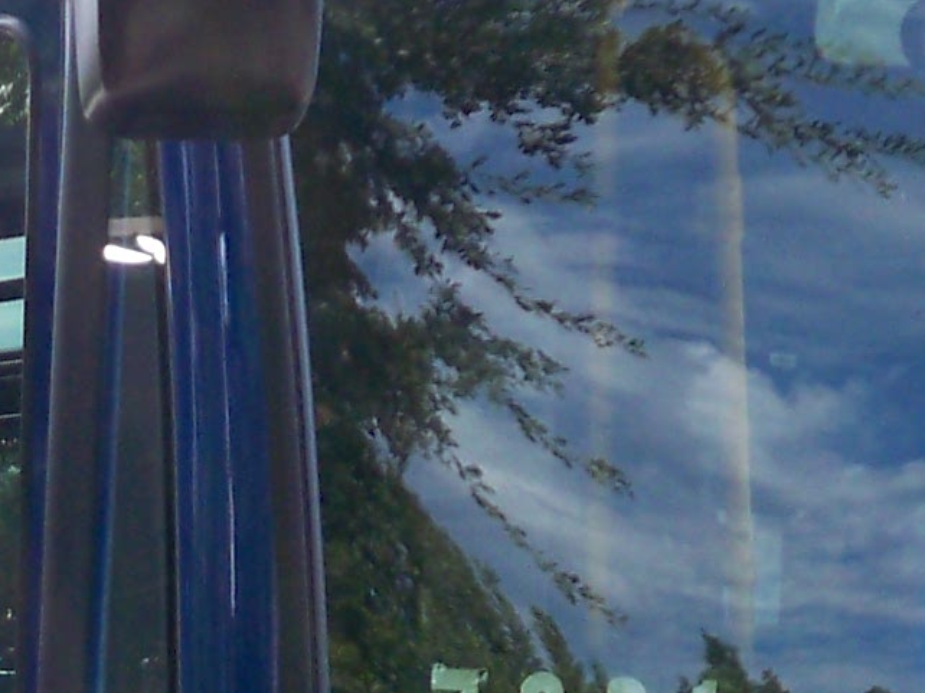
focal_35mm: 199
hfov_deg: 9.9
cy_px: 1047
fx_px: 5316
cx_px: 104
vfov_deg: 7.3
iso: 80
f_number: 3.1
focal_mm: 6.3
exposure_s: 1/320
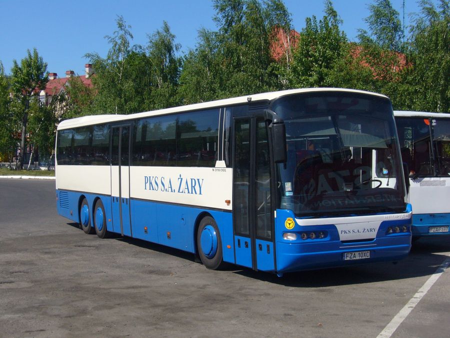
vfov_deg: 24.0
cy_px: 169
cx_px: 225
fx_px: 793
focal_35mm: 61
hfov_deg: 31.7
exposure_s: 1/400
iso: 100
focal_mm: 10.1
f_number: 7.5
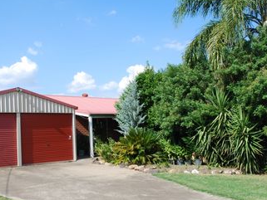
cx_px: 108
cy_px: 120
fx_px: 293
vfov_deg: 37.6
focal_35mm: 38
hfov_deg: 48.7
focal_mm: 18
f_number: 7.1
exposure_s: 1/200
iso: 100
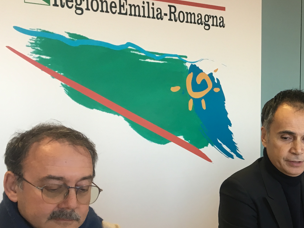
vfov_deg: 21.3
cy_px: 187
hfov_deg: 26.8
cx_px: 312
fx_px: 597
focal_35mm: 68
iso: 64
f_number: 2.2
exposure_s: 1/33
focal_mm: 4.15
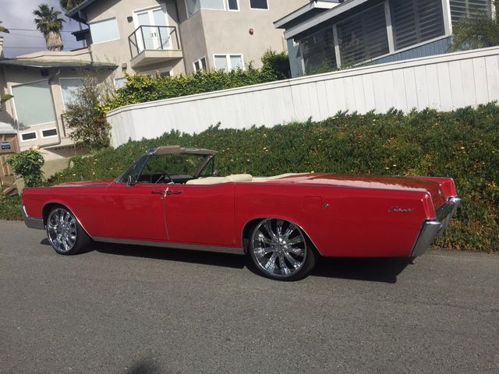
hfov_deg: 61.7
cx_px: 250
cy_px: 187
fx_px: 418
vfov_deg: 48.2
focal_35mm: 29
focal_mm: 4.15
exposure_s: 1/4950
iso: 32
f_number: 2.2
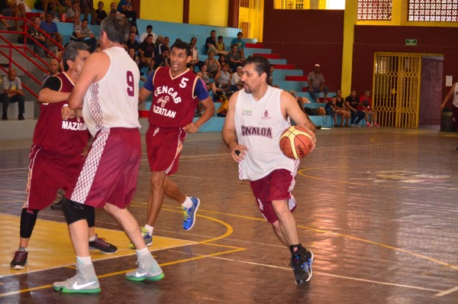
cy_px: 152
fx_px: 1048
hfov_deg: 24.7
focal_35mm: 82
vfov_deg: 16.5
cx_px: 229
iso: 1000
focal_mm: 55
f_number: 4
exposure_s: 1/200
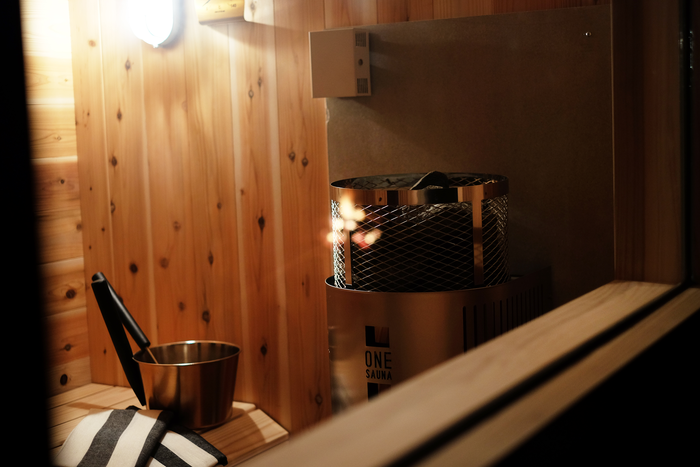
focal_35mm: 53
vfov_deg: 25.5
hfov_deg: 37.5
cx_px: 350
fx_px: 1030
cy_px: 234
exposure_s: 1/30
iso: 640
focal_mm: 35
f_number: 1.6
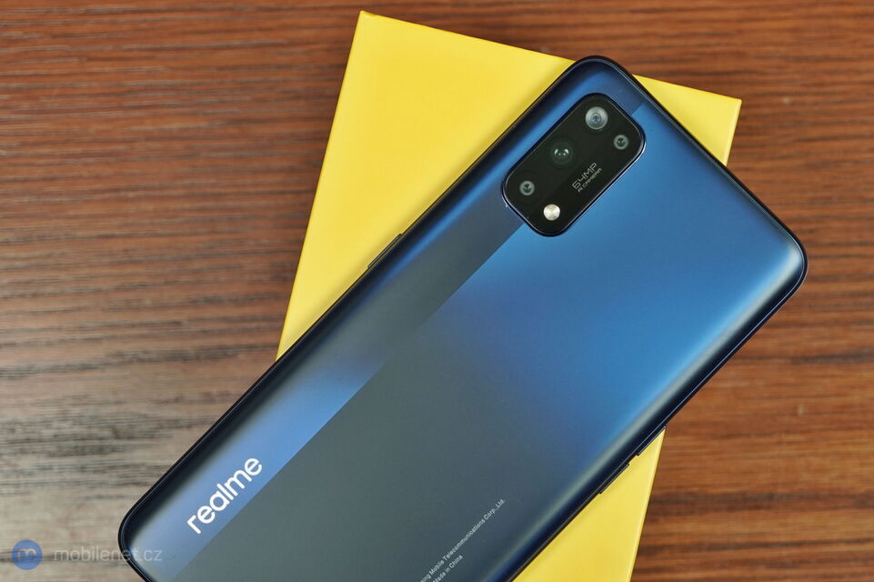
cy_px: 291
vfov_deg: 27.0
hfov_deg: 39.6
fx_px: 1213
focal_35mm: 50
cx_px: 437
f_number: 4.5
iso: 640
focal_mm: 50
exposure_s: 1/125
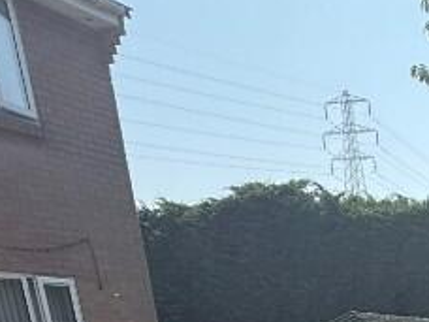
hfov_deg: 25.4
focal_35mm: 63
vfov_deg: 17.5
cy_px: 621
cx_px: 591
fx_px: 781
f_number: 2.2
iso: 50
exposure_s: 1/1001
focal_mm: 2.22
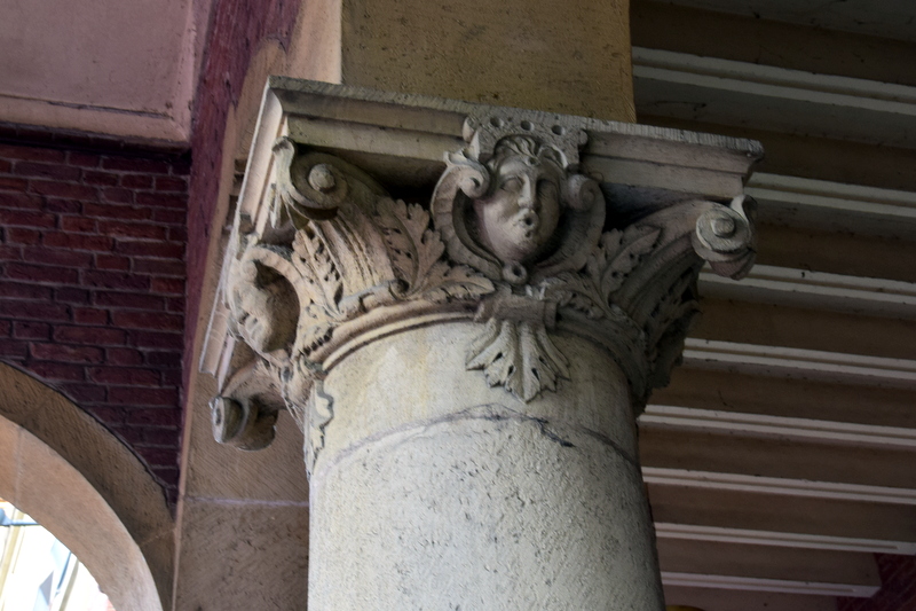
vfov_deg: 28.1
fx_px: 1221
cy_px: 306
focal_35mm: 48
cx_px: 458
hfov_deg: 41.1
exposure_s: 1/15
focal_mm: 32
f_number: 6.3
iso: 400
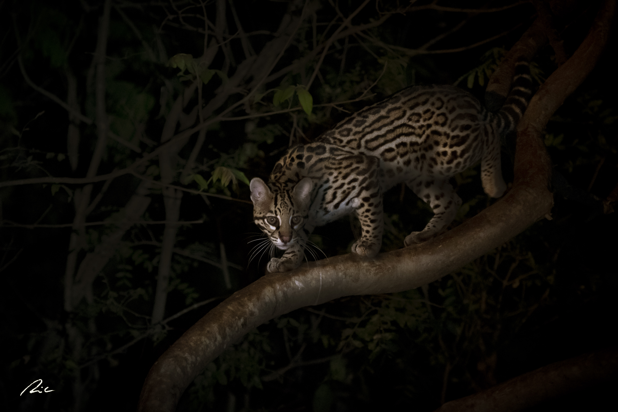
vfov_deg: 3.4
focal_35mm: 405
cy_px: 206
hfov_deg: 5.1
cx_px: 309
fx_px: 6952
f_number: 5.6
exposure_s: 1/160
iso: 8000
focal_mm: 270
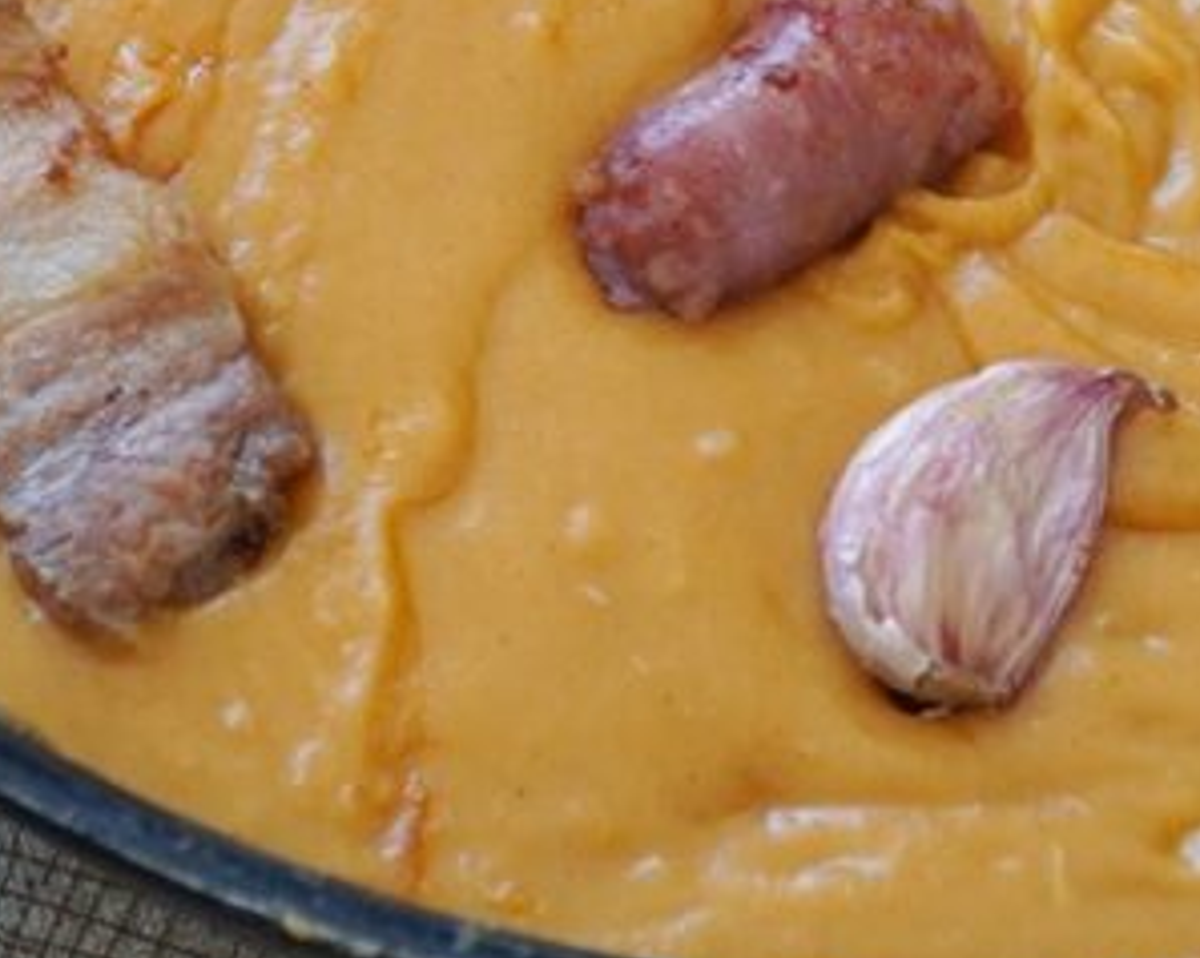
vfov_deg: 9.0
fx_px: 6020
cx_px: 846
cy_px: -191
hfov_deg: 11.4
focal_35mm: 170
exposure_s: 1/160
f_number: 4
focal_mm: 35
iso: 500
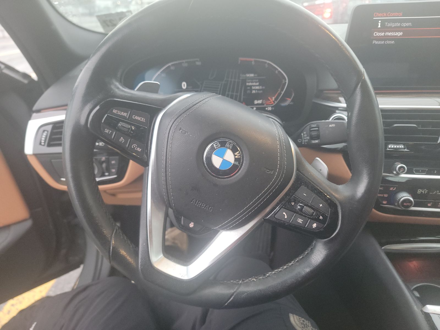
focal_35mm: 24
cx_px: 220
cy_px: 165
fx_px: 305
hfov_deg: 71.6
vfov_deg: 56.8
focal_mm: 6.7
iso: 695
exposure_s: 1/59
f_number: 1.8
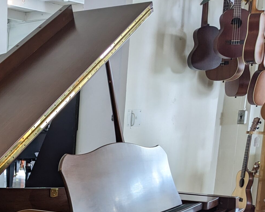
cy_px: 252
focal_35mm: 69
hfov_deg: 26.1
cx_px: 2
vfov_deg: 20.7
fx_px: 541
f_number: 1.73
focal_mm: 4.38
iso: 51
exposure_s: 1/23.8
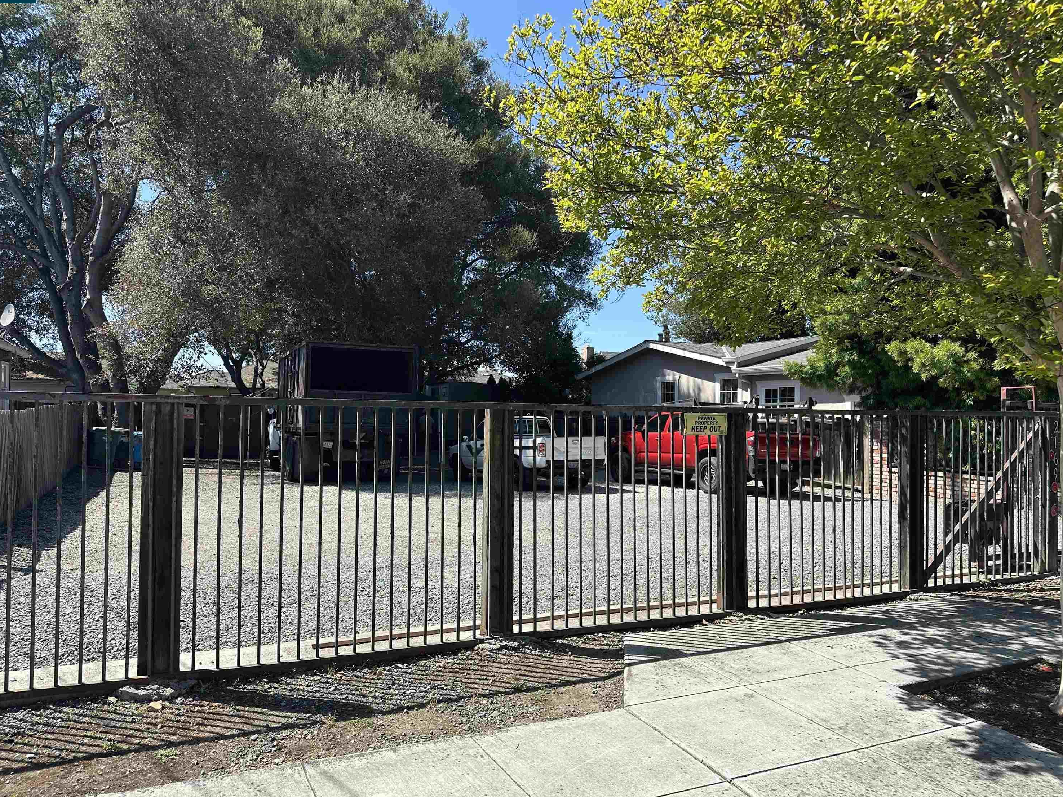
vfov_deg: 54.9
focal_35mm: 25
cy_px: 400
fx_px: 768
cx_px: 517
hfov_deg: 69.4
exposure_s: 1/2155
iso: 80
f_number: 1.78
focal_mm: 6.86
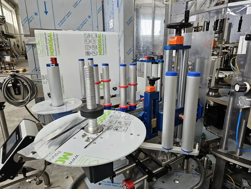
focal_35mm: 23
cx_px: 126
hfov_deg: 73.9
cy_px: 94
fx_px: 167
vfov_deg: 58.9
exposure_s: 1/180
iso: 100
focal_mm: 6.3
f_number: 1.7
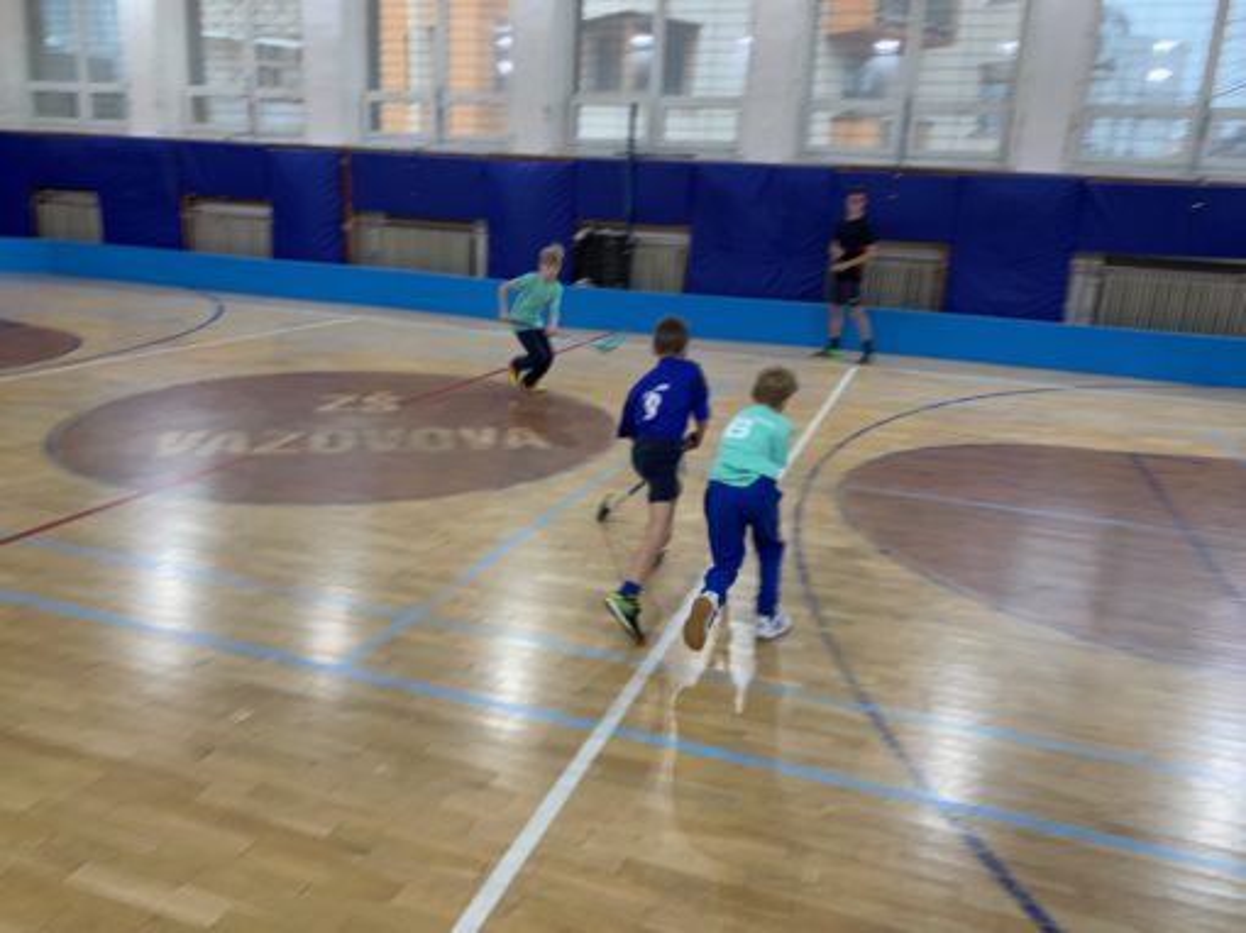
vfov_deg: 53.0
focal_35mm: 26
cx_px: 623
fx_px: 935
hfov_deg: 67.3
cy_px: 466
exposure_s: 1/50
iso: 50
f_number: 1.8
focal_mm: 4.25
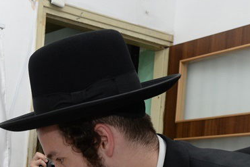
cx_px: 16
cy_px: 228
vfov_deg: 13.9
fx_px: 653
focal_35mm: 94
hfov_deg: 21.1
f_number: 5.6
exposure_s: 1/100
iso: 1000
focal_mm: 34
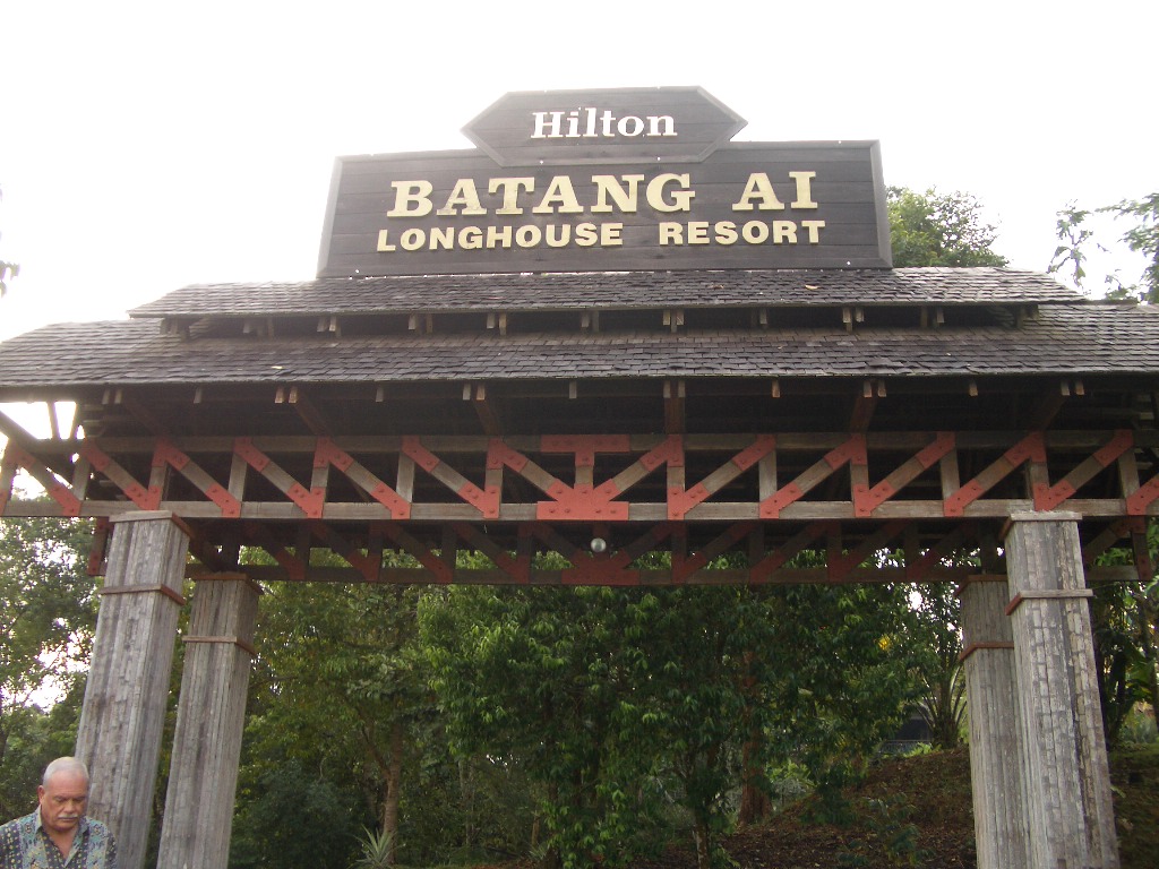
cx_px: 580
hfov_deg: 52.6
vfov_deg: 40.7
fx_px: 1172
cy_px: 434
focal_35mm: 35
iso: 50
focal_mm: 5.8
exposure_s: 1/100
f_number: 2.6
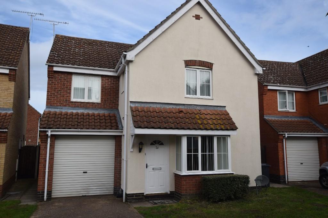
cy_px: 109
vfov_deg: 43.6
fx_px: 273
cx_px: 164
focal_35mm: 30
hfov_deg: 61.9
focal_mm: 20
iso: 200
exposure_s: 1/320
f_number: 9
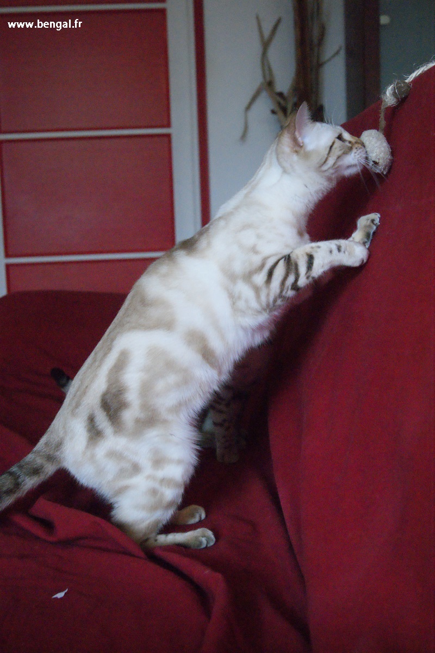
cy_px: 326
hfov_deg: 29.8
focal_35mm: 45
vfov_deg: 43.6
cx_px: 218
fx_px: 817
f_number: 5.6
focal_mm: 30
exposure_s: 1/100
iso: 3200
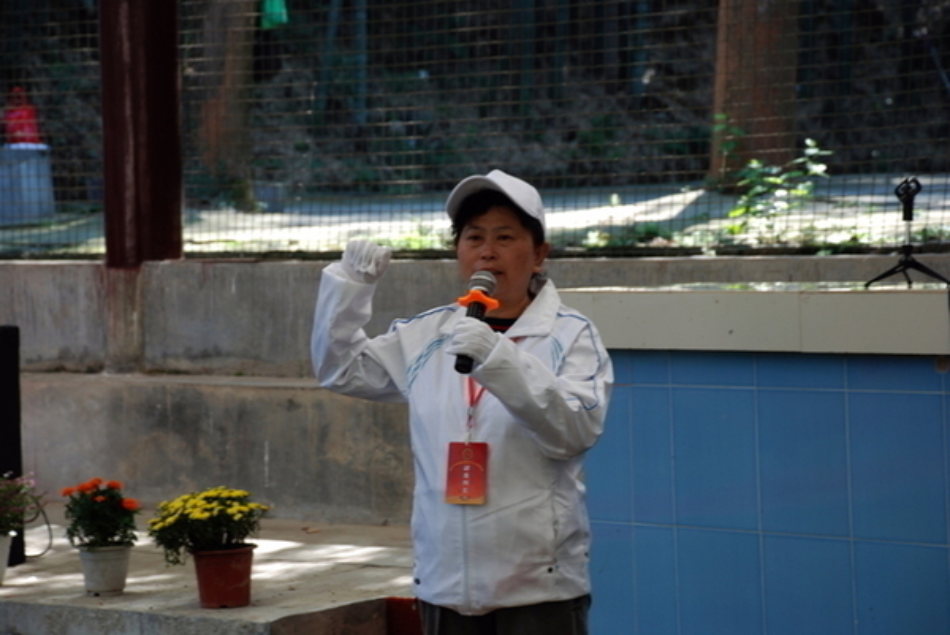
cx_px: 475
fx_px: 3367
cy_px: 318
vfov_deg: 10.8
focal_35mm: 128
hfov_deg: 16.1
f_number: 5.6
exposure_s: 1/25
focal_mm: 85
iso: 100
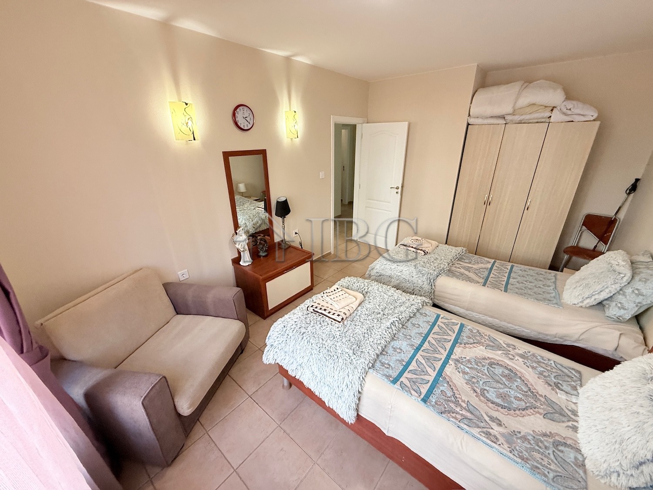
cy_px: 245
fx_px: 264
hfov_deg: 102.1
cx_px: 326
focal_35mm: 14
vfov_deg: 85.7
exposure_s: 1/91
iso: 320
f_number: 2.2
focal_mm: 2.22
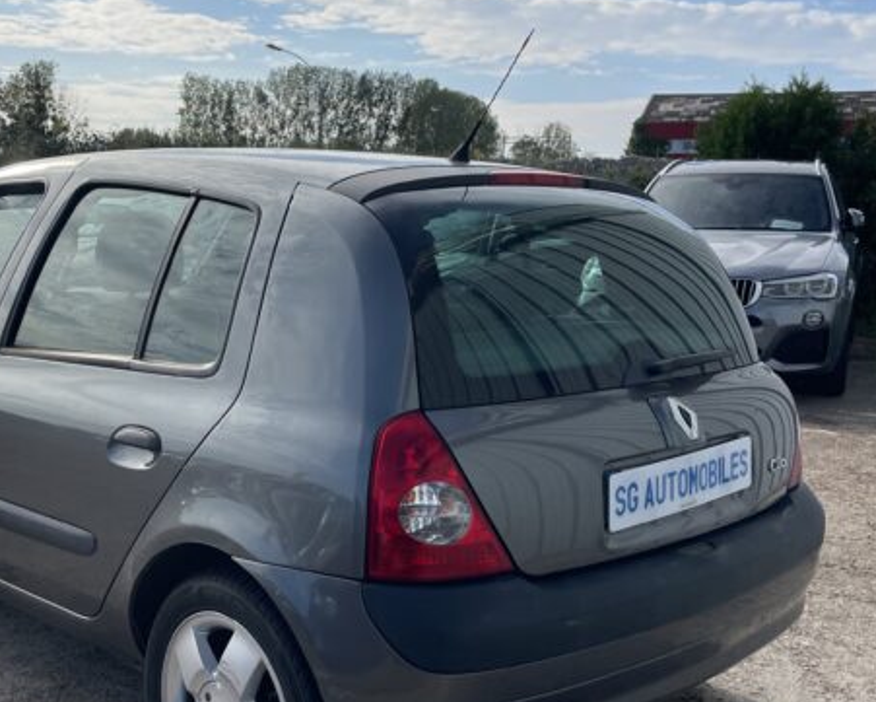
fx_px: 1167
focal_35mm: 45
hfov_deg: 40.6
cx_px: 293
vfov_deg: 33.4
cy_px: 401
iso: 32
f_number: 1.6
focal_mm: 4.2
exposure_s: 1/4464
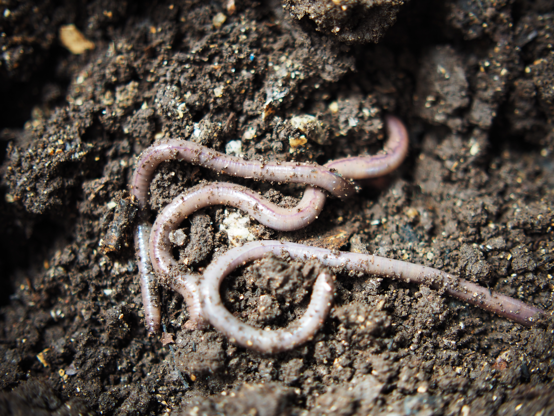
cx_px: 277
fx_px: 800
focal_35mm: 50
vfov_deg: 29.1
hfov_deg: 38.2
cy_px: 208
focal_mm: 25
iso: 200
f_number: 1.7
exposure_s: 1/100
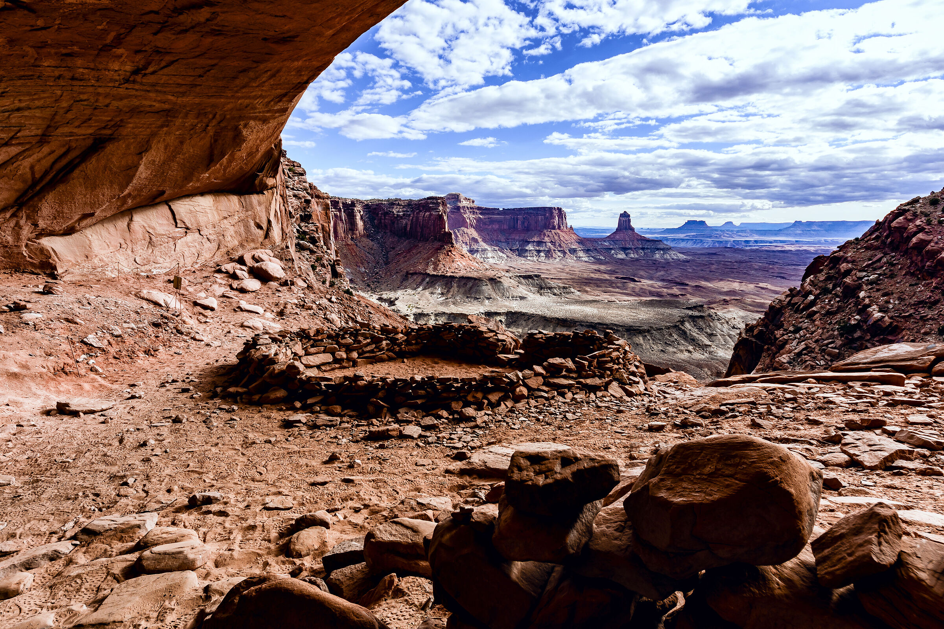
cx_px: 472
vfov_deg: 67.4
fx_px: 472
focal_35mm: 18
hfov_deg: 90.0
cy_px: 314
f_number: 8
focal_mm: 12
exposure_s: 1/250
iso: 100
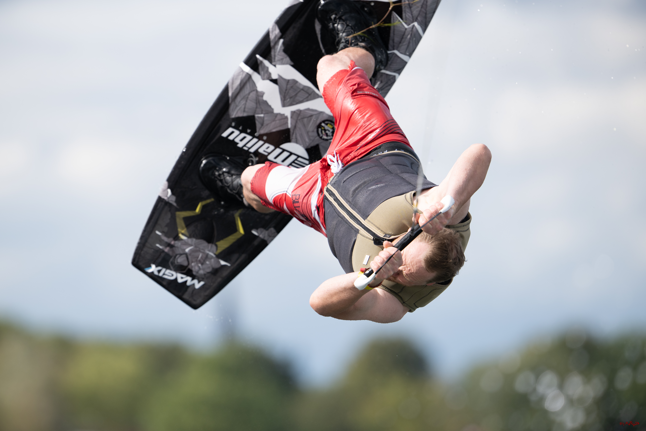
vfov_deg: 3.4
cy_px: 216
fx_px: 7177
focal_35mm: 400
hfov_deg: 5.2
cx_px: 323
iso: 320
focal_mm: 400
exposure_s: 1/3200
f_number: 4
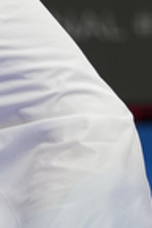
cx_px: 545
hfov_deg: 0.7
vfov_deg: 1.1
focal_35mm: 1867
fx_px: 11823
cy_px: -348
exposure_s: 1/1000
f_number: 2.8
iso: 500
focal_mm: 168
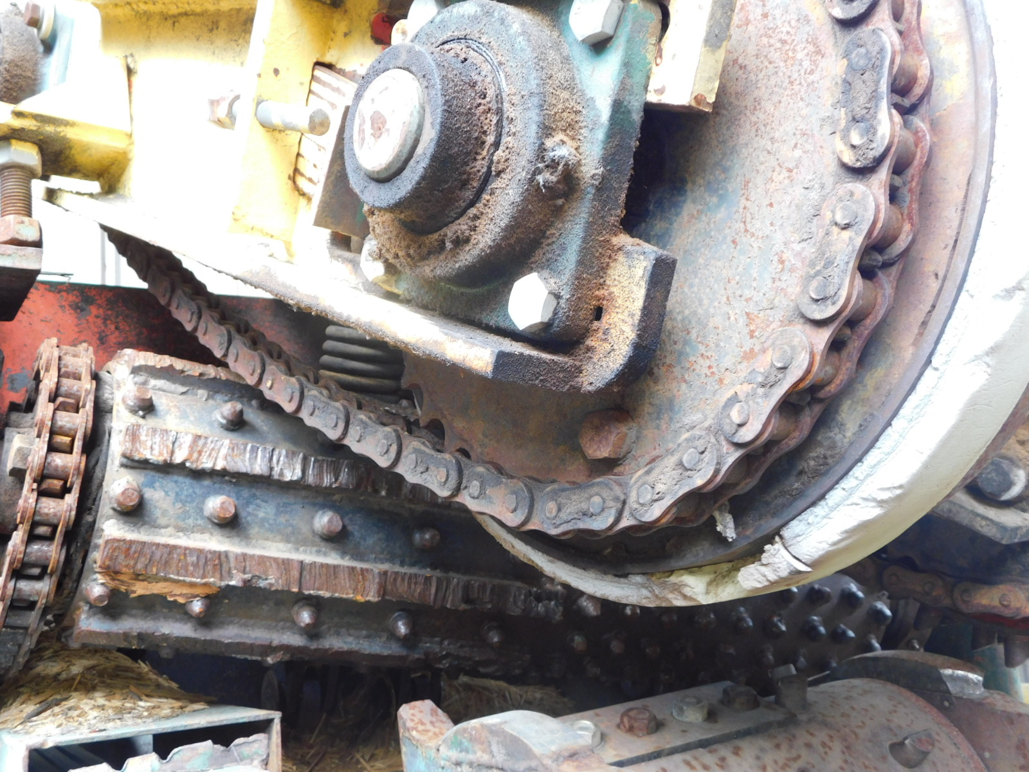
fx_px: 1070
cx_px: 514
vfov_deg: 39.7
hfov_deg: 51.4
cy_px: 386
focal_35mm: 36
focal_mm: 6.3
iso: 200
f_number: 3.5
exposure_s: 1/30
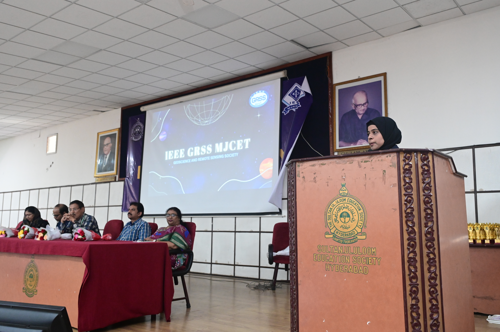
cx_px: 250
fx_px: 430
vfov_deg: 42.3
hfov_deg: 60.3
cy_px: 166
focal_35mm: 31
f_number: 4
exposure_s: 1/125
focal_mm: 31
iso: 6400
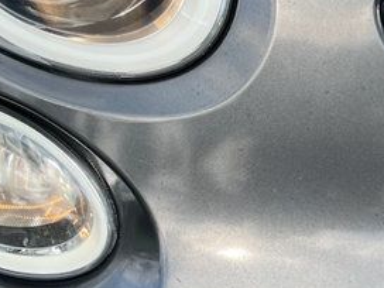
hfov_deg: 19.7
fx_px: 1087
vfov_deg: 15.0
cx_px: 339
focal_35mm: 98
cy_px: 215
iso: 50
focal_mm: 5.7
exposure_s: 1/1000
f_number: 1.5
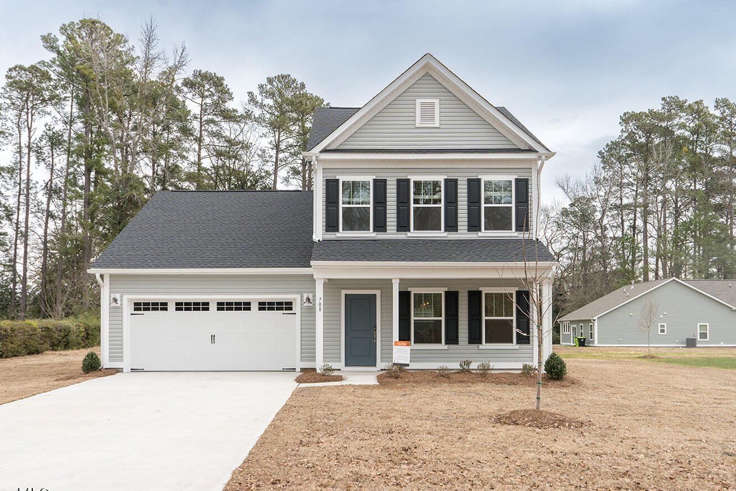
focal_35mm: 34
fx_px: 695
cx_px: 372
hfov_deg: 55.8
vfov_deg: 38.9
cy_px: 223
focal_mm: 28
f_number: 7.1
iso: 400
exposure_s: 1/250
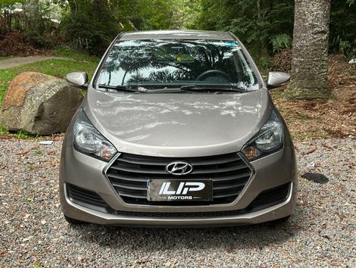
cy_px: 134
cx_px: 178
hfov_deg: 39.6
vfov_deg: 30.3
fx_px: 494
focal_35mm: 48
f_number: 1.78
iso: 200
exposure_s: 1/60
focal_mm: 6.86
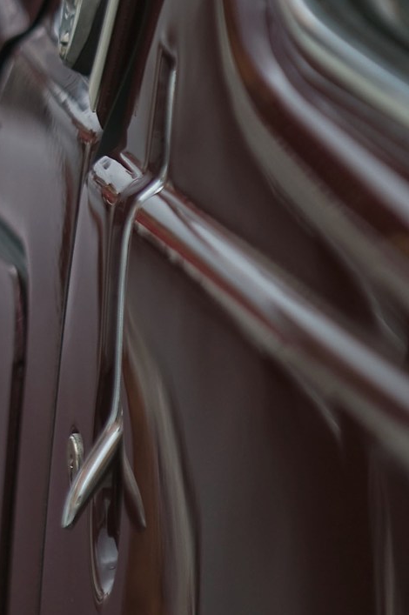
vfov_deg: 3.0
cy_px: -15
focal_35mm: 679
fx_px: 11593
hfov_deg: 2.0
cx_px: -261
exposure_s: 1/350
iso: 800
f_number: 4
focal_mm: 200
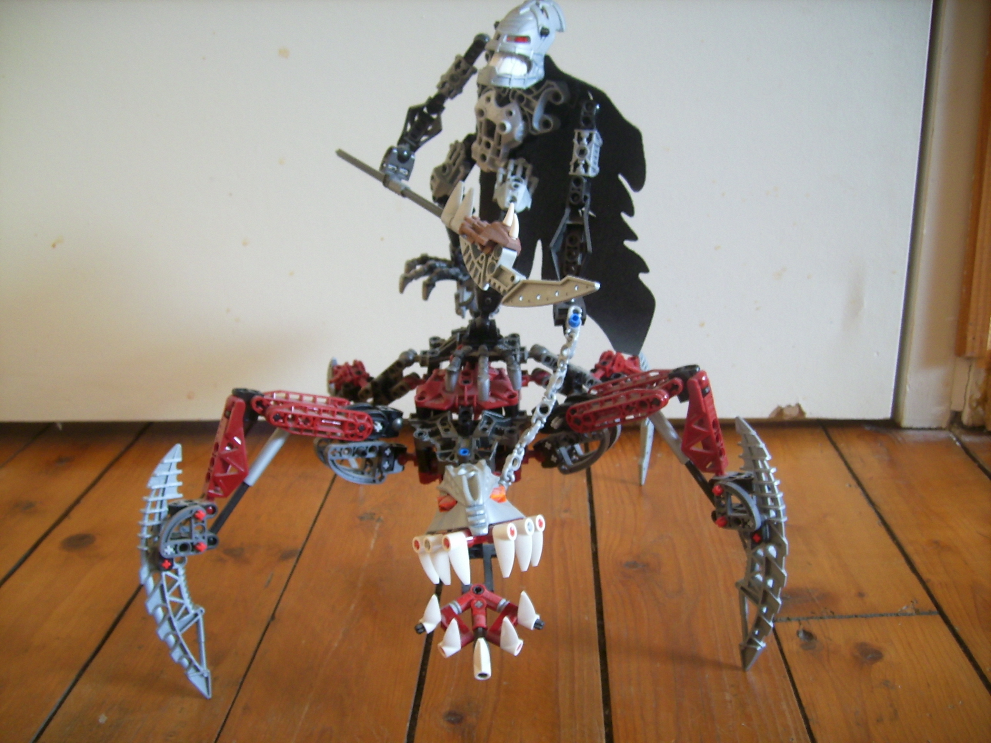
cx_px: 496
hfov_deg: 56.8
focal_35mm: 32
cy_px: 372
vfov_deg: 44.2
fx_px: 916
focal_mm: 5.99
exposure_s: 1/2
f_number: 2.8
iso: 50
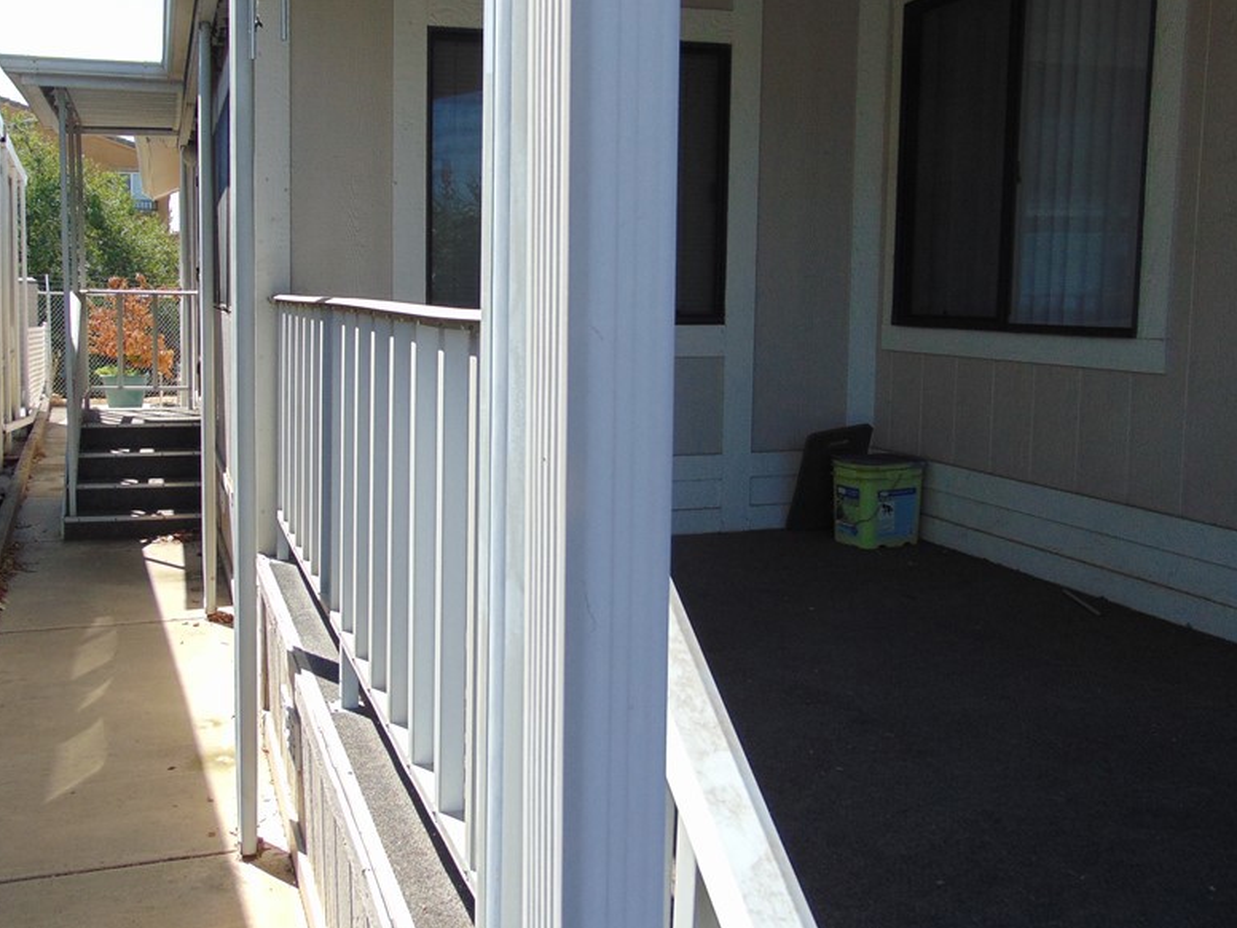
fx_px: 1179
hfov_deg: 54.8
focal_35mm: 33
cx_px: 473
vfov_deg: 42.9
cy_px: 403
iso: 80
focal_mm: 4.5
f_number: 3
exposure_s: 1/800
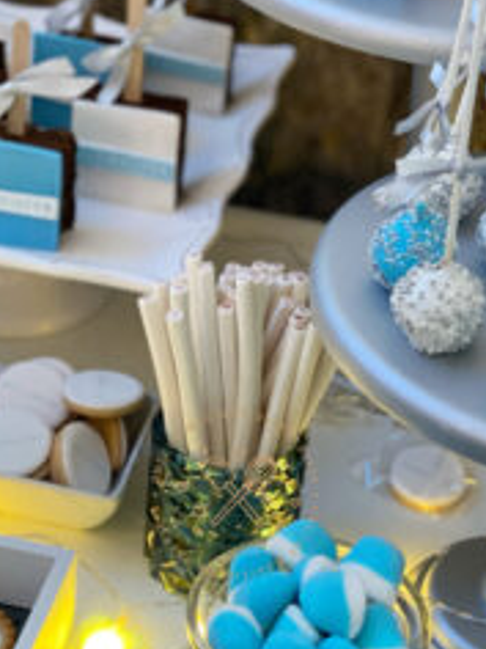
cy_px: 351
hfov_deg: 15.6
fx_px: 1778
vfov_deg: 20.6
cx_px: 235
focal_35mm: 95
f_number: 2
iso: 320
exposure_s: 1/31
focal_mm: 6
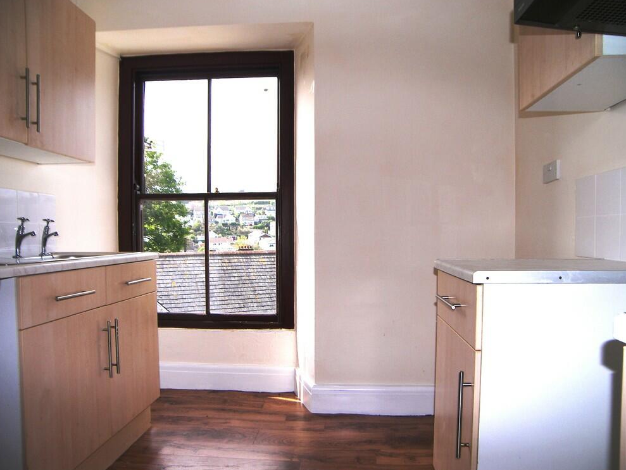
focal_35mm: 29
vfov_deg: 48.2
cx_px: 309
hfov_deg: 61.7
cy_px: 236
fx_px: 525
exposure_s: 1/400
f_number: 2.8
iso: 50
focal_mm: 5.9
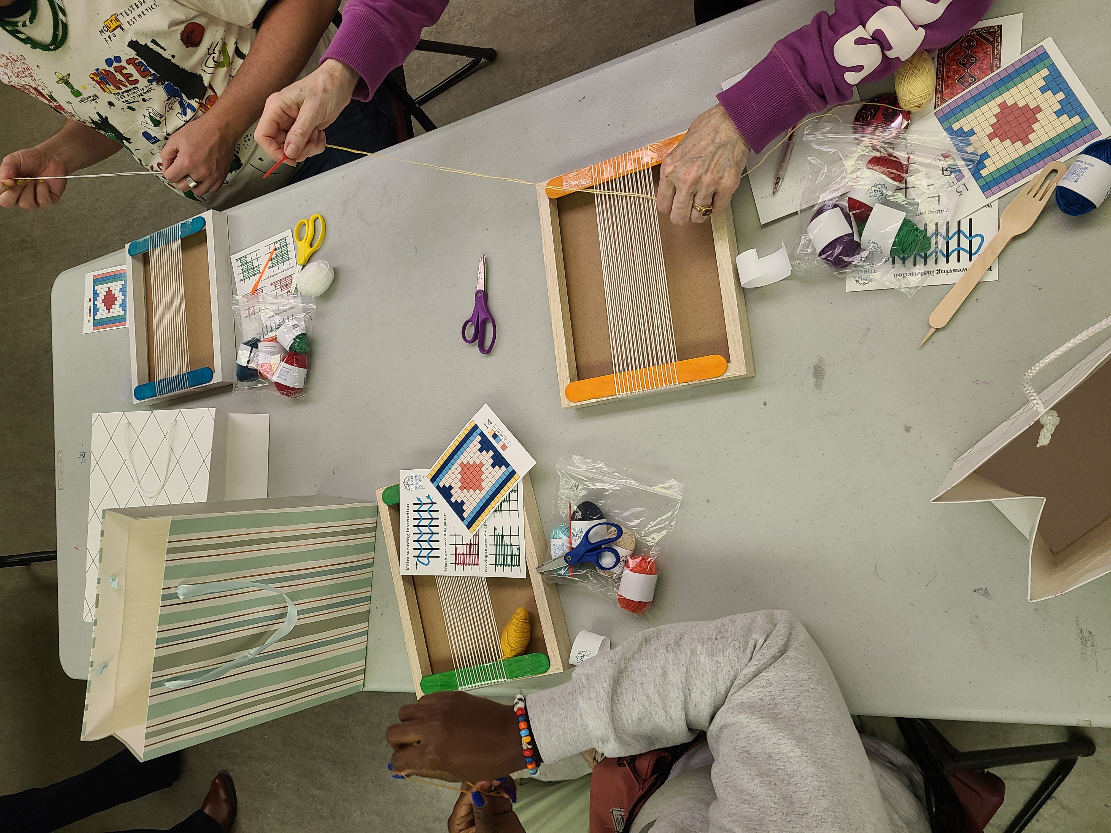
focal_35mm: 26
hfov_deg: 67.3
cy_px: 416
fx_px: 834
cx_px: 556
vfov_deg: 53.1
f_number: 1.8
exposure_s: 1/60
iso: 100
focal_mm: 5.4
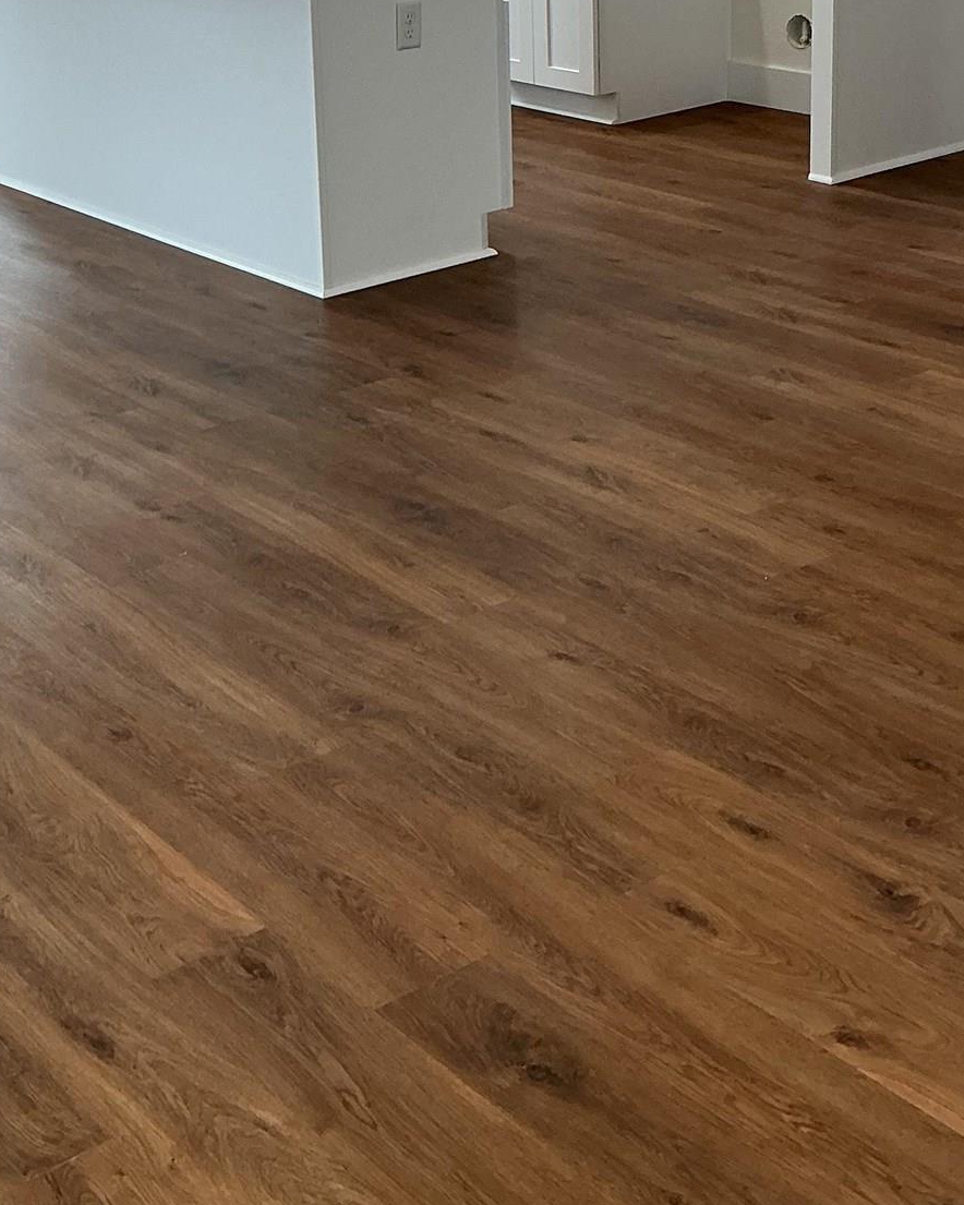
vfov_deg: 30.9
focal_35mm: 59
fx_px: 2104
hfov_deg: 25.5
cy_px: 179
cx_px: 248
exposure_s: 1/60
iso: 50
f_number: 1.8
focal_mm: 3
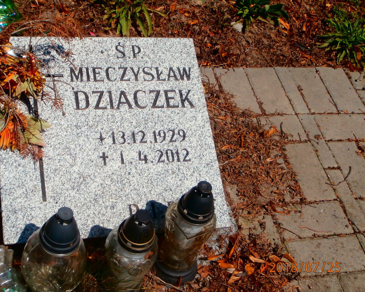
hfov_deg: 32.3
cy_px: 131
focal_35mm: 58
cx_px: 137
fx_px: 627
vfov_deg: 26.2
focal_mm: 8.29
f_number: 4.2
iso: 100
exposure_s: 1/1250
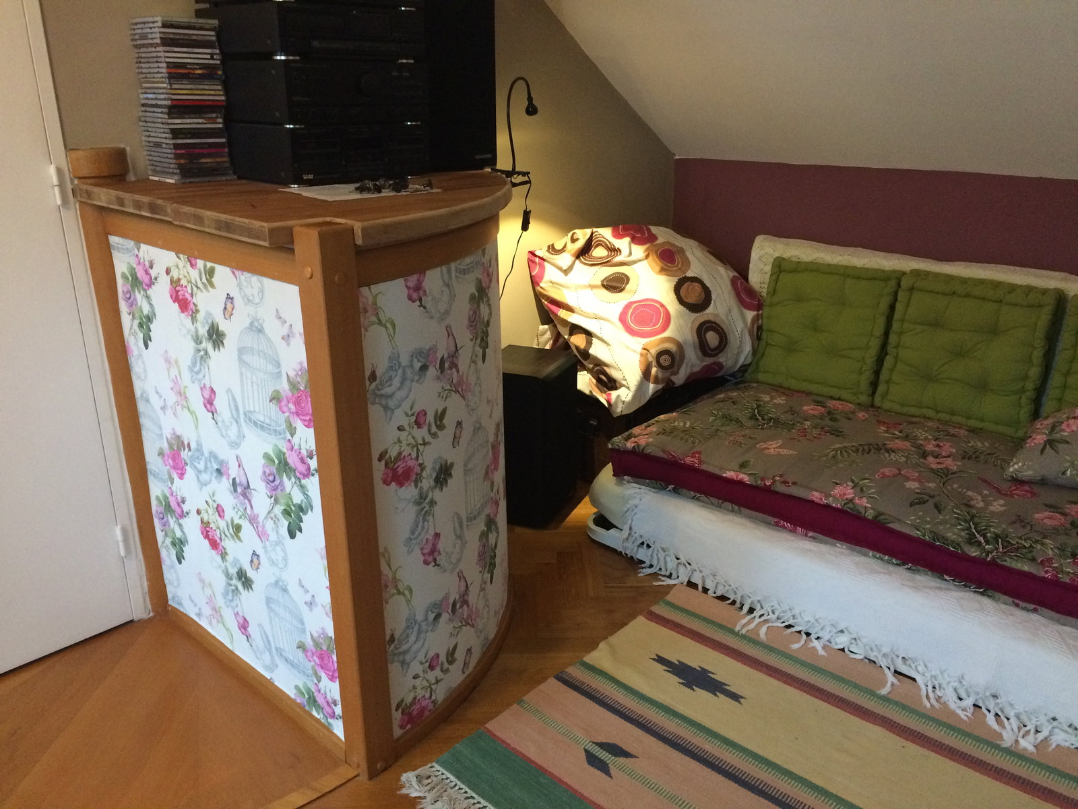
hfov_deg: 61.7
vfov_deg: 48.2
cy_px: 404
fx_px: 903
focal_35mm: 29
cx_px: 539
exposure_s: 1/24
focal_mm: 4.15
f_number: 2.2
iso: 250
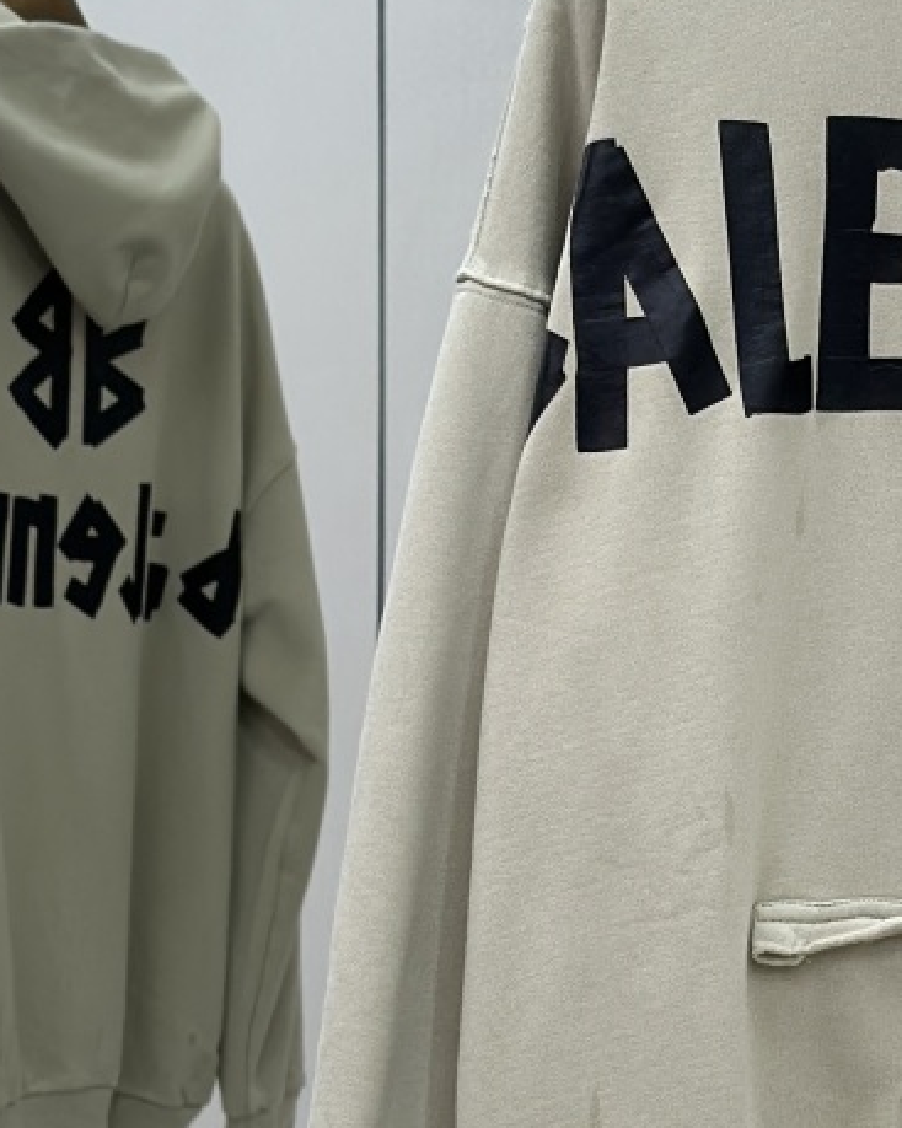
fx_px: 4907
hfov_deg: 10.4
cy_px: 833
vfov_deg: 13.1
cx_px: 978
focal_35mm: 147
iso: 80
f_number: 1.78
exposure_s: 1/323
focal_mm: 6.86
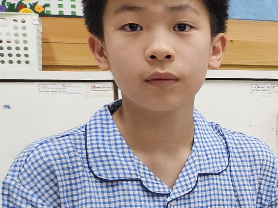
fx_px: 900
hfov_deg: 13.4
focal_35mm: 112
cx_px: 648
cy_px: 238
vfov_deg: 12.9
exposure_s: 1/120
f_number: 1.8
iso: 250
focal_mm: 5.4
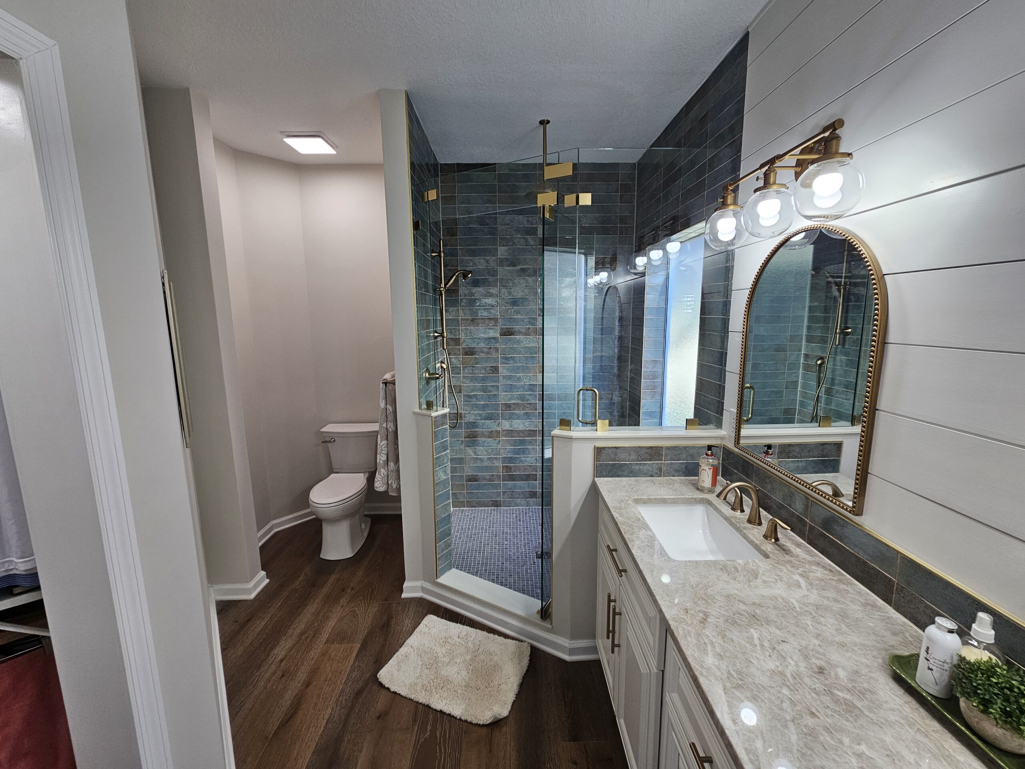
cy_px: 384
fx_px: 385
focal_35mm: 13
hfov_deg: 106.2
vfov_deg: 89.9
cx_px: 512
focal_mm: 2.2
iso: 64
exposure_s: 1/60
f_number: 2.2
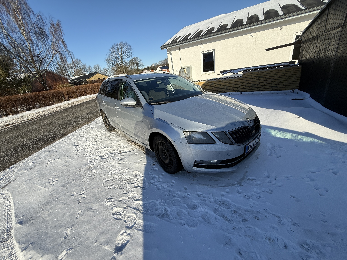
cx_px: 174
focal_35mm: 14
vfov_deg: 85.7
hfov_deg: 102.1
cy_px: 130
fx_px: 140
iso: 50
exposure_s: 1/1745
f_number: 2.2
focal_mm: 2.22
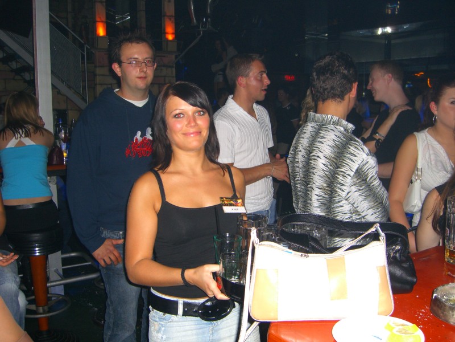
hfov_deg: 49.0
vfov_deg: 37.7
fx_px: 499
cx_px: 228
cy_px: 171
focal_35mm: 38
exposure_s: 1/60
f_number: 2.8
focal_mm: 7.9
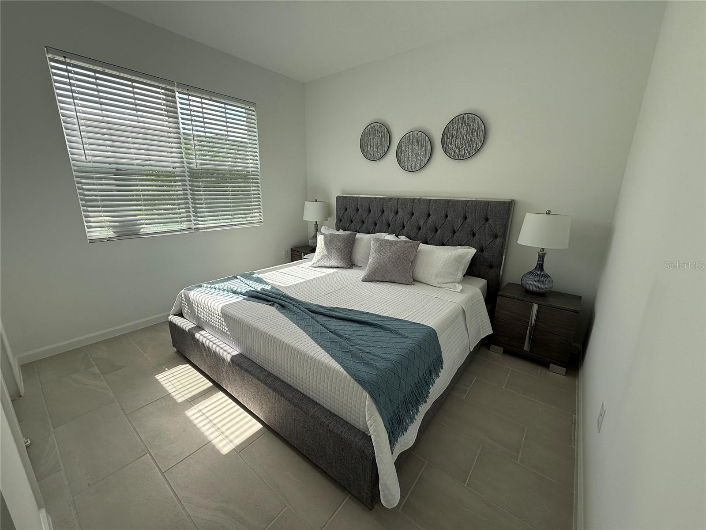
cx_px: 353
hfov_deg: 102.1
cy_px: 265
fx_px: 286
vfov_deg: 85.7
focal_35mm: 14
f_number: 2.2
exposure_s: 1/494
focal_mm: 2.22
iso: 64
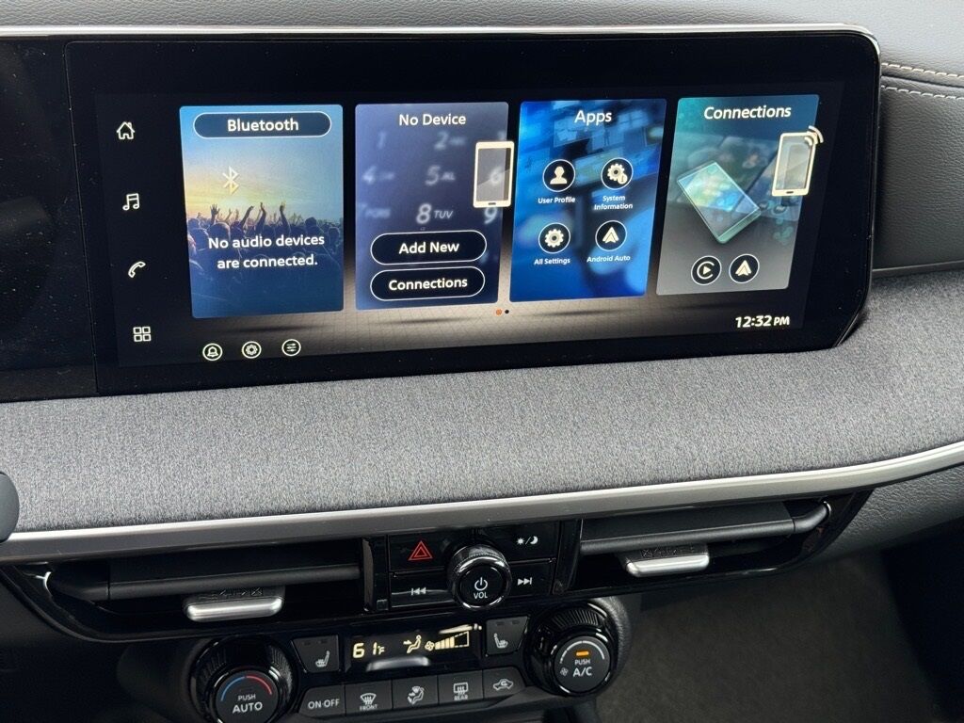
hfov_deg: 39.7
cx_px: 482
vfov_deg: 30.3
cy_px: 362
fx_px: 1337
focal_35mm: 48
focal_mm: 6.76
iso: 125
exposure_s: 1/151
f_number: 1.78
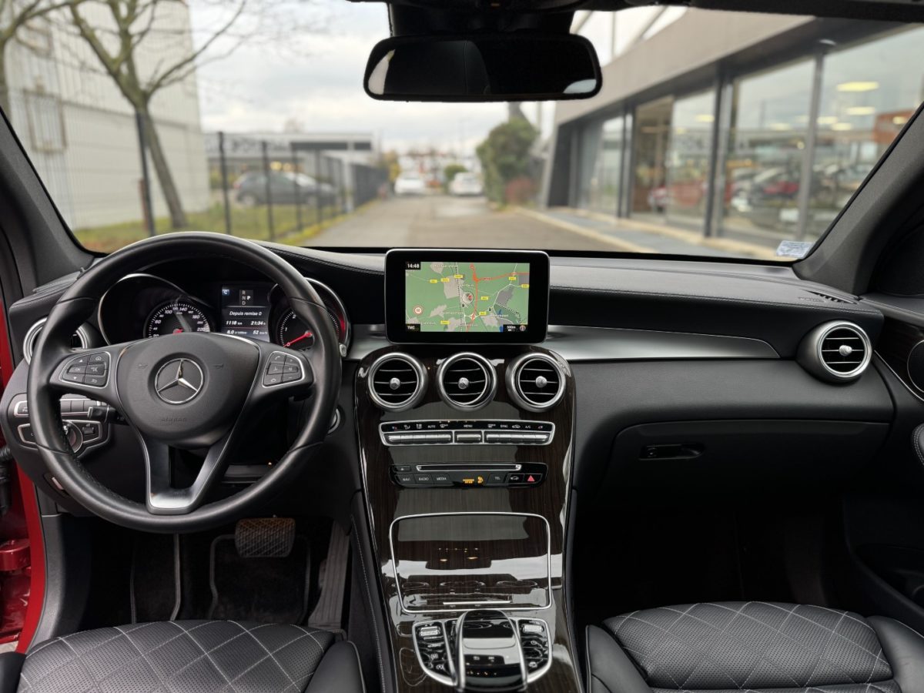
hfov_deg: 71.6
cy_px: 346
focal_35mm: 24
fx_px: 641
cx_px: 462
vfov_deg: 56.8
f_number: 1.78
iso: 160
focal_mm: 6.76
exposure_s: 1/53
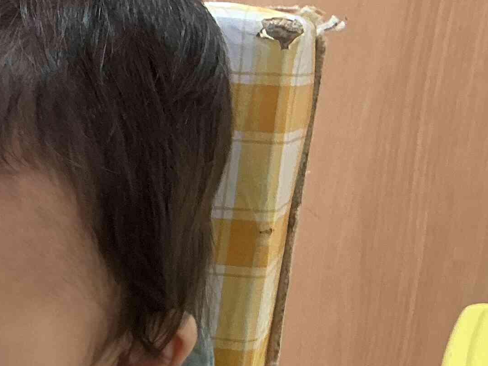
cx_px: -170
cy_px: 491
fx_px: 1537
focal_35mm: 109
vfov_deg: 13.1
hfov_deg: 16.9
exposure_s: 1/60
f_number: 1.8
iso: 64
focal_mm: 3
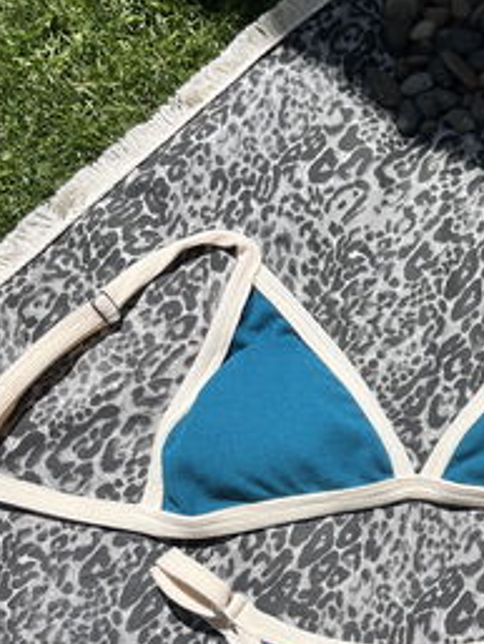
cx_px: 404
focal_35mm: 54
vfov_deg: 34.4
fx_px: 1006
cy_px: 520
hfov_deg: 26.4
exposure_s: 1/9901
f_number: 1.6
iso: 50
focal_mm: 5.1
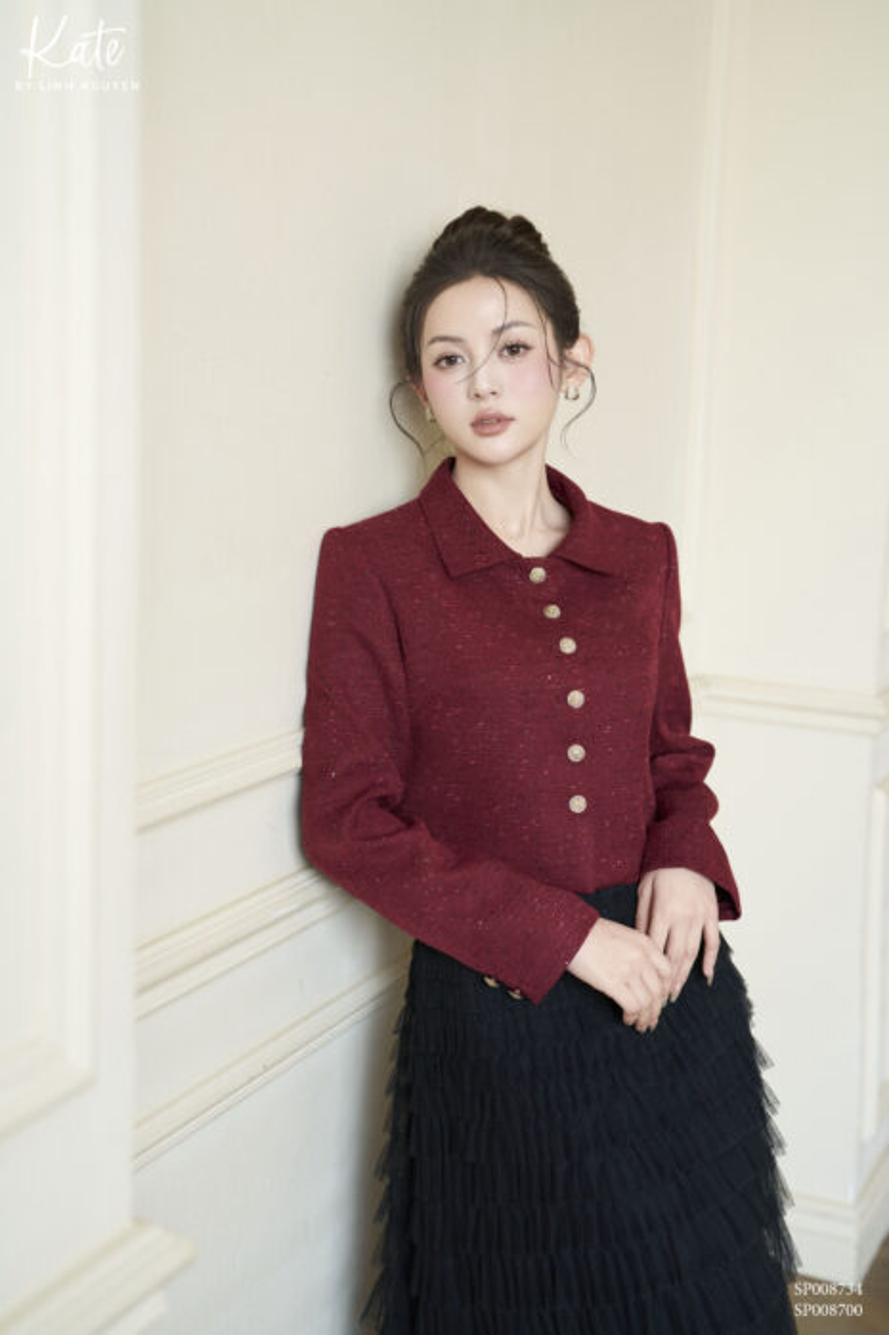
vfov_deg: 39.6
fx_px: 1853
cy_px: 668
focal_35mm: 50
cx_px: 444
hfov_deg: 27.0
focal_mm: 50
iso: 800
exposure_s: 1/200
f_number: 2.8
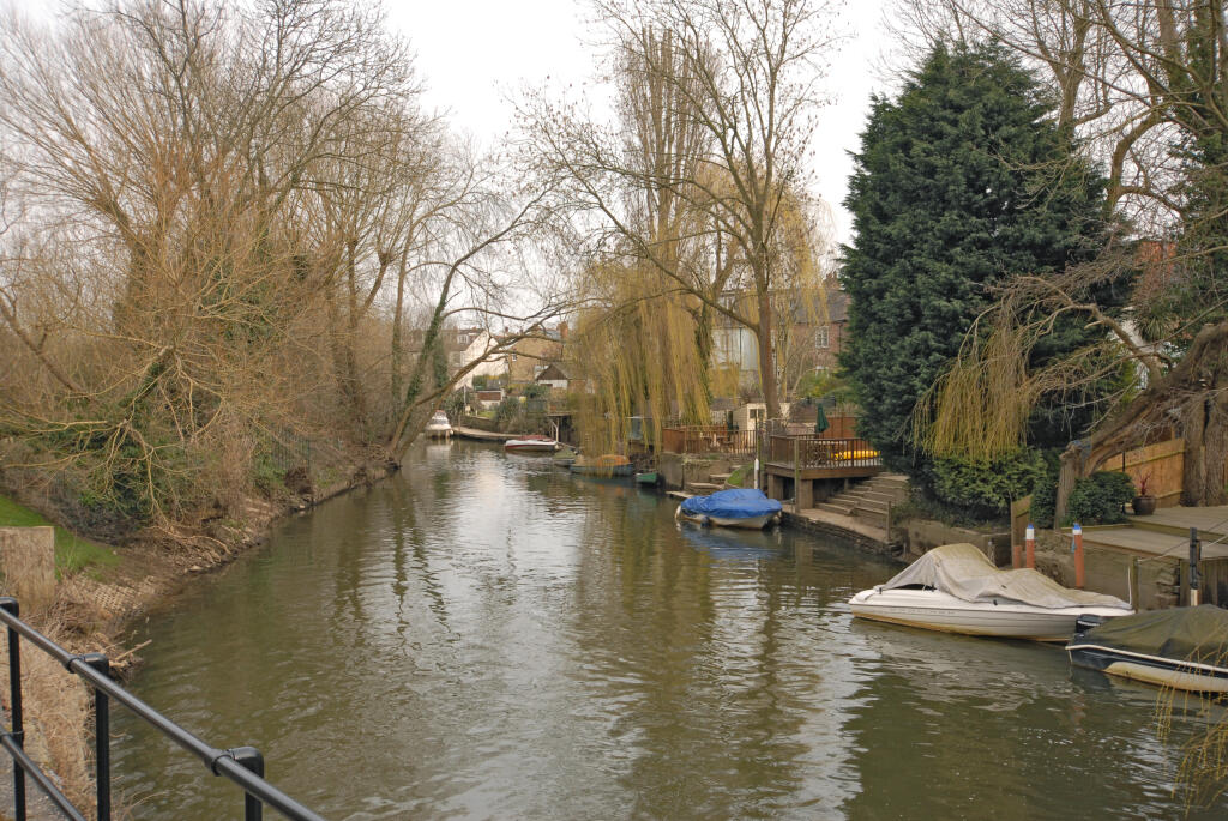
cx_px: 614
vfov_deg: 37.0
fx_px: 1229
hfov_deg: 53.1
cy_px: 410
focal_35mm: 36
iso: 250
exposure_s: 1/125
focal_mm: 24
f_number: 7.1
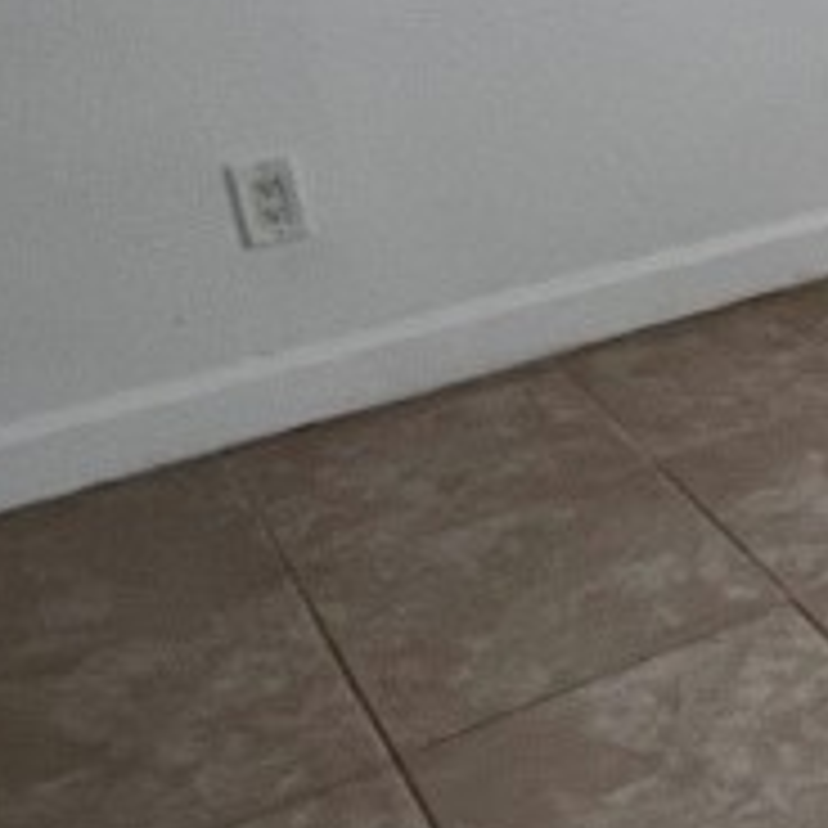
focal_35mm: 64
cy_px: 243
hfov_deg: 20.9
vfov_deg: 26.6
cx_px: 1377
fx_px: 1732
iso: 200
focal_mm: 1.57
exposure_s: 1/60
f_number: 1.8
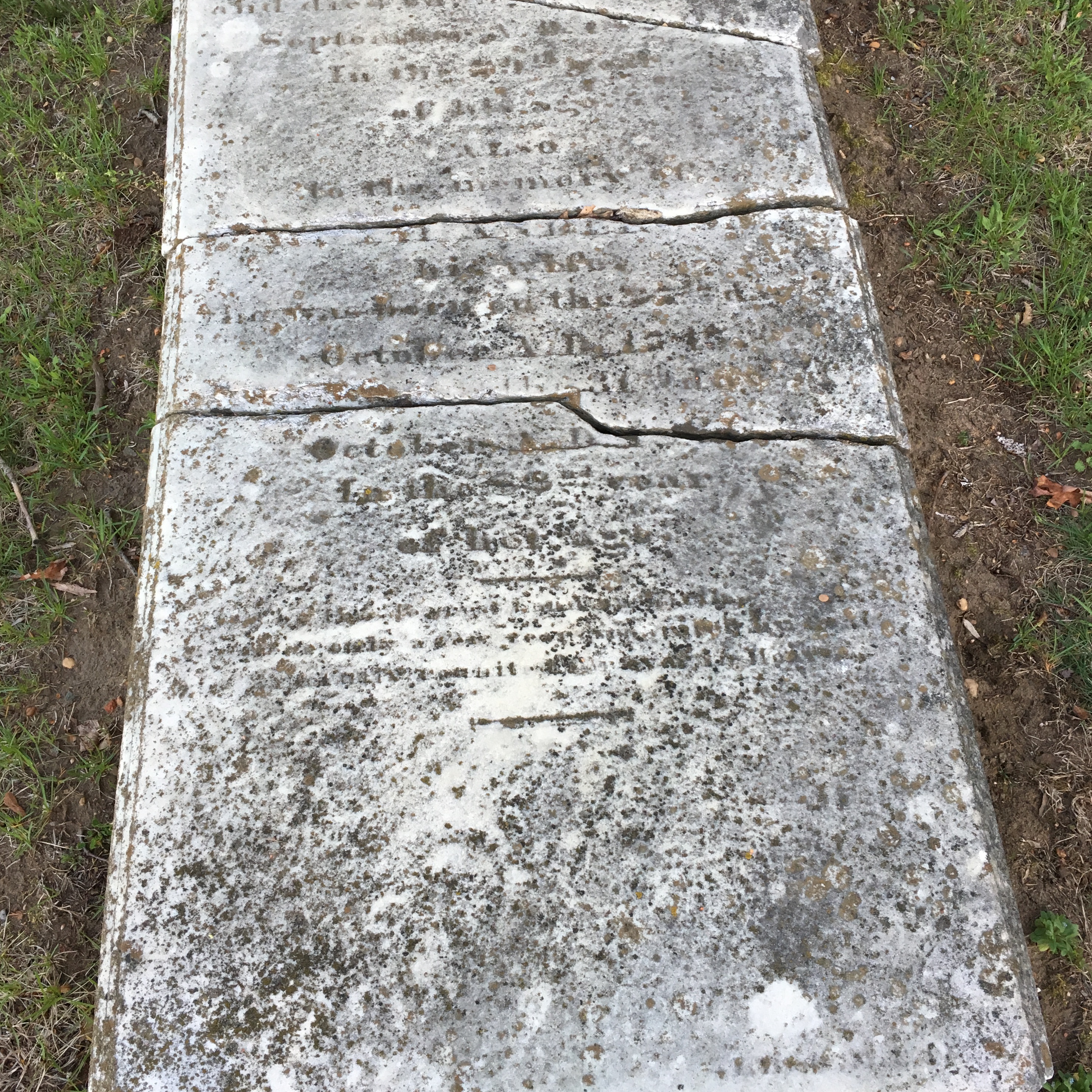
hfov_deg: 47.2
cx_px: 535
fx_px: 1249
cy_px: 494
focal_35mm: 35
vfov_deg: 47.2
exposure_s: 1/40
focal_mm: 4.15
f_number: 2.2
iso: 25
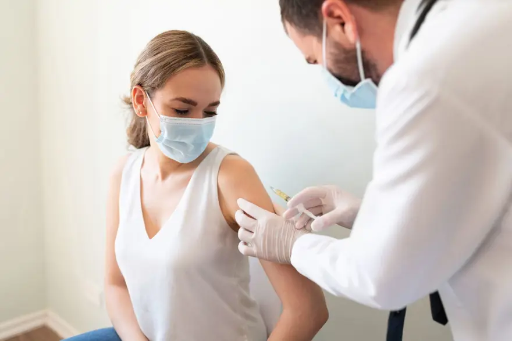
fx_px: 498
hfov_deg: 54.4
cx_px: 256
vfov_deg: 37.9
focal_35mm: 35
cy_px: 170
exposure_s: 1/160
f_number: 1.8
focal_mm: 35
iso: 160
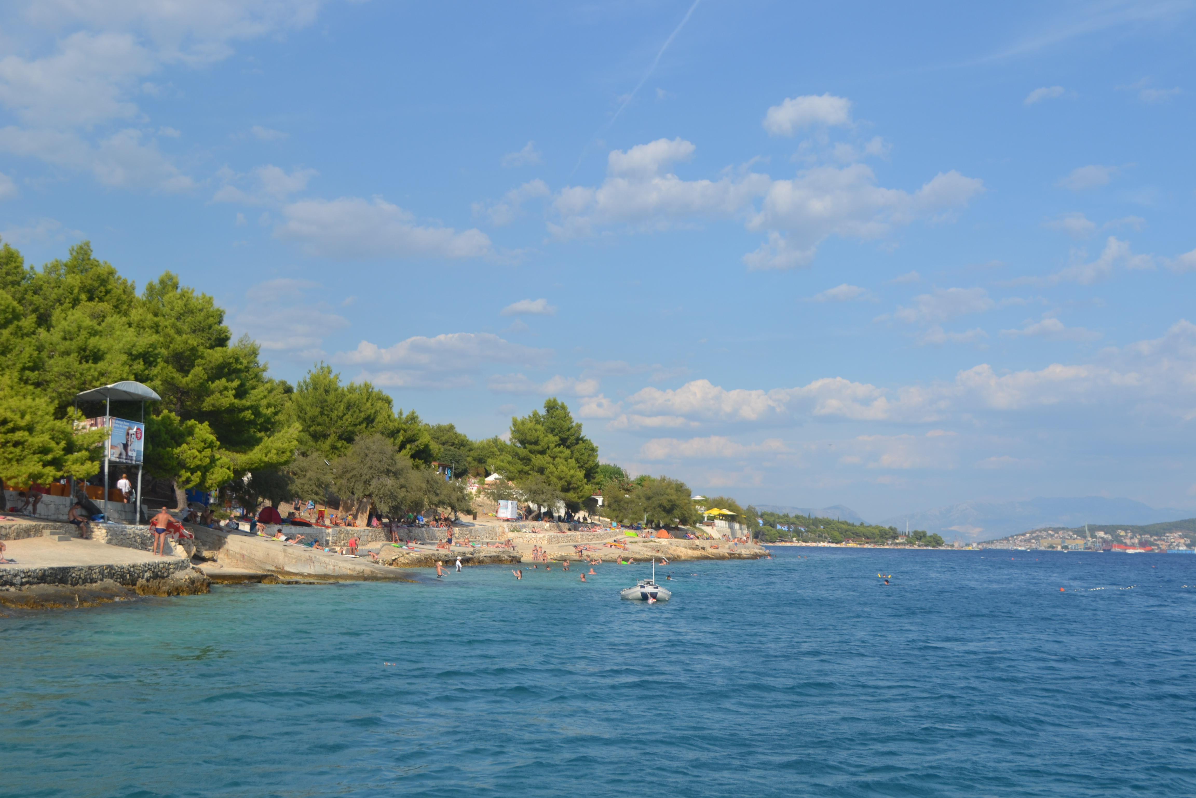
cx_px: 598
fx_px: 1395
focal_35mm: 42
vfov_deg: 31.9
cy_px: 399
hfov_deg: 46.4
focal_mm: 28
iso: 100
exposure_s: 1/160
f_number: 6.3
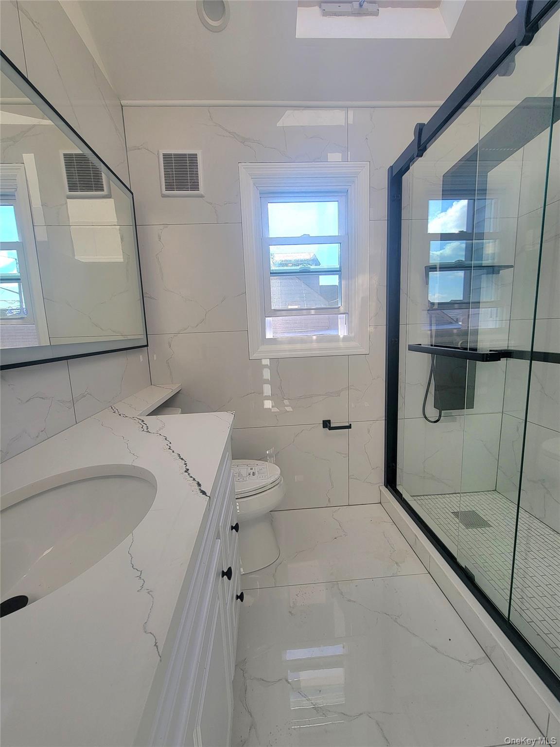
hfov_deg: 89.9
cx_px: 280
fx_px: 280
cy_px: 374
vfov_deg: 106.2
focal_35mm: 13
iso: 50
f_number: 2.2
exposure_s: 1/303
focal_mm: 2.2
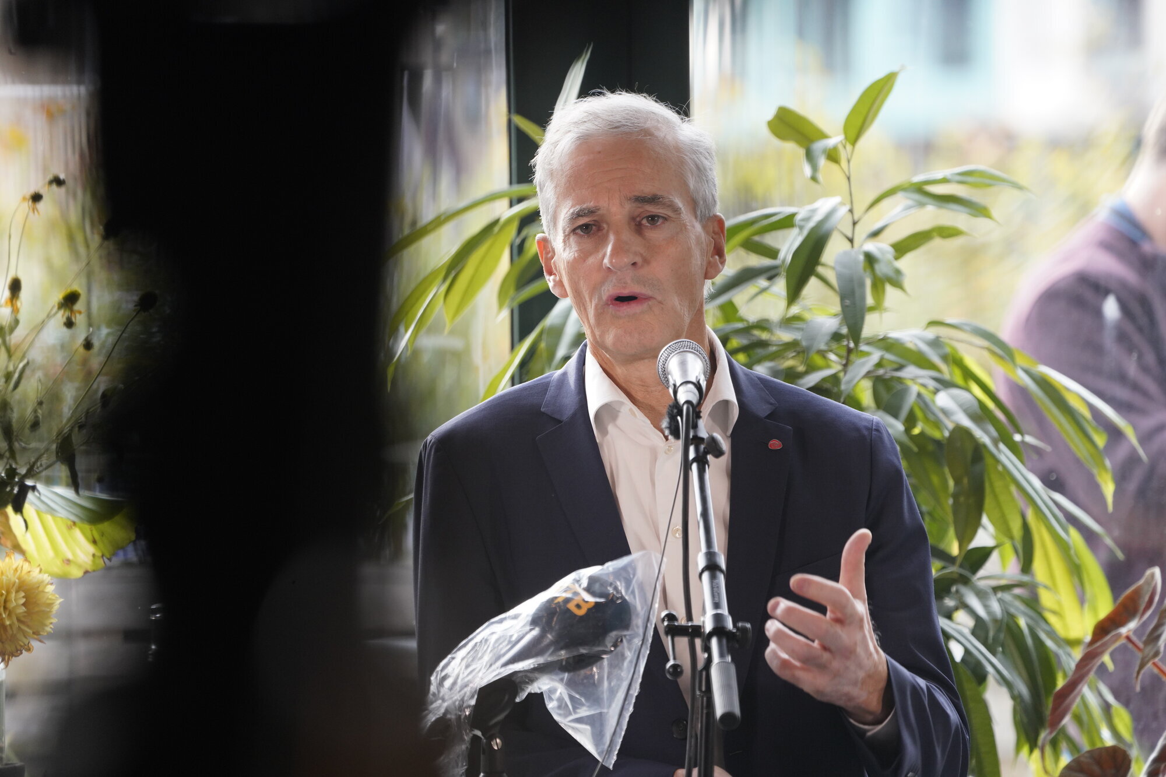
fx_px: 9521
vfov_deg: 4.7
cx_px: 583
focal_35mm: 294
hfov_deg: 7.0
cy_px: 388
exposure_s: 1/160
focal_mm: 294
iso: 1250
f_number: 5.6
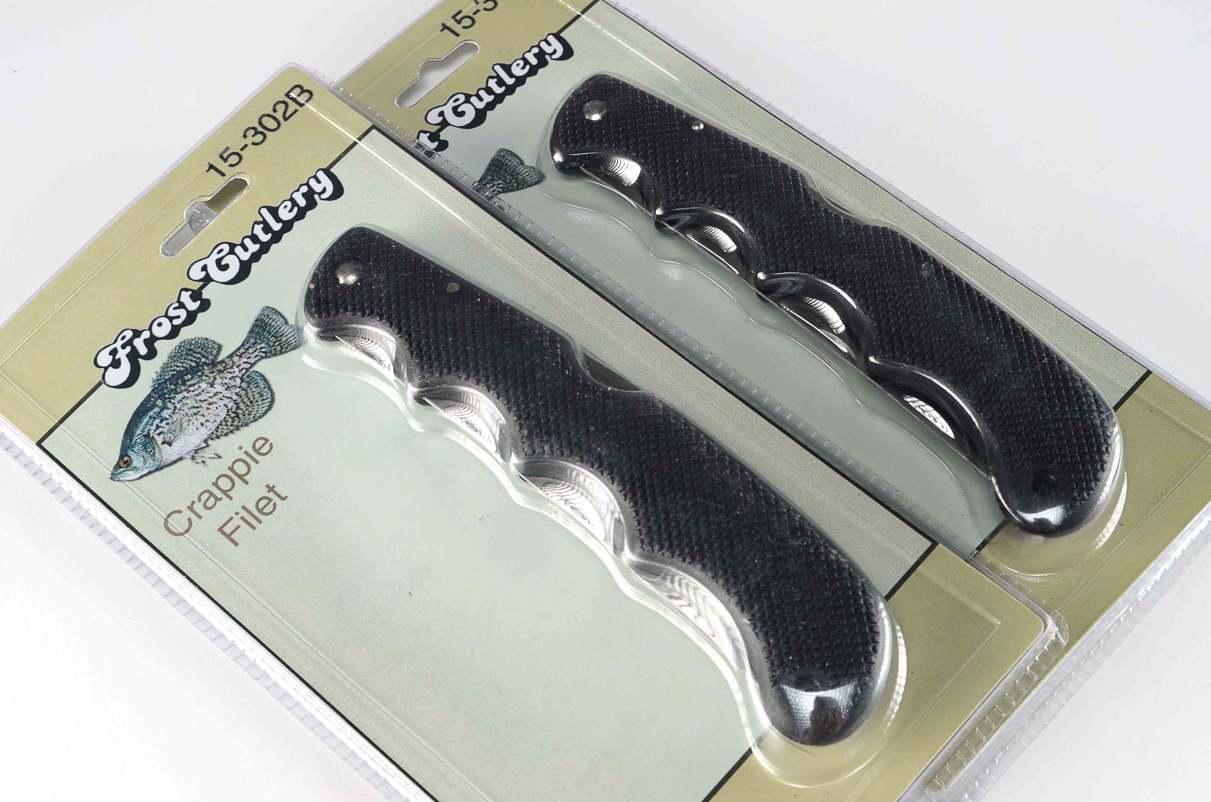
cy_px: 401
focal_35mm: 68
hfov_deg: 29.9
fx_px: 2266
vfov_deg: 20.1
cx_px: 606
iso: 100
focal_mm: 45
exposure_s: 1/80
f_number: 11
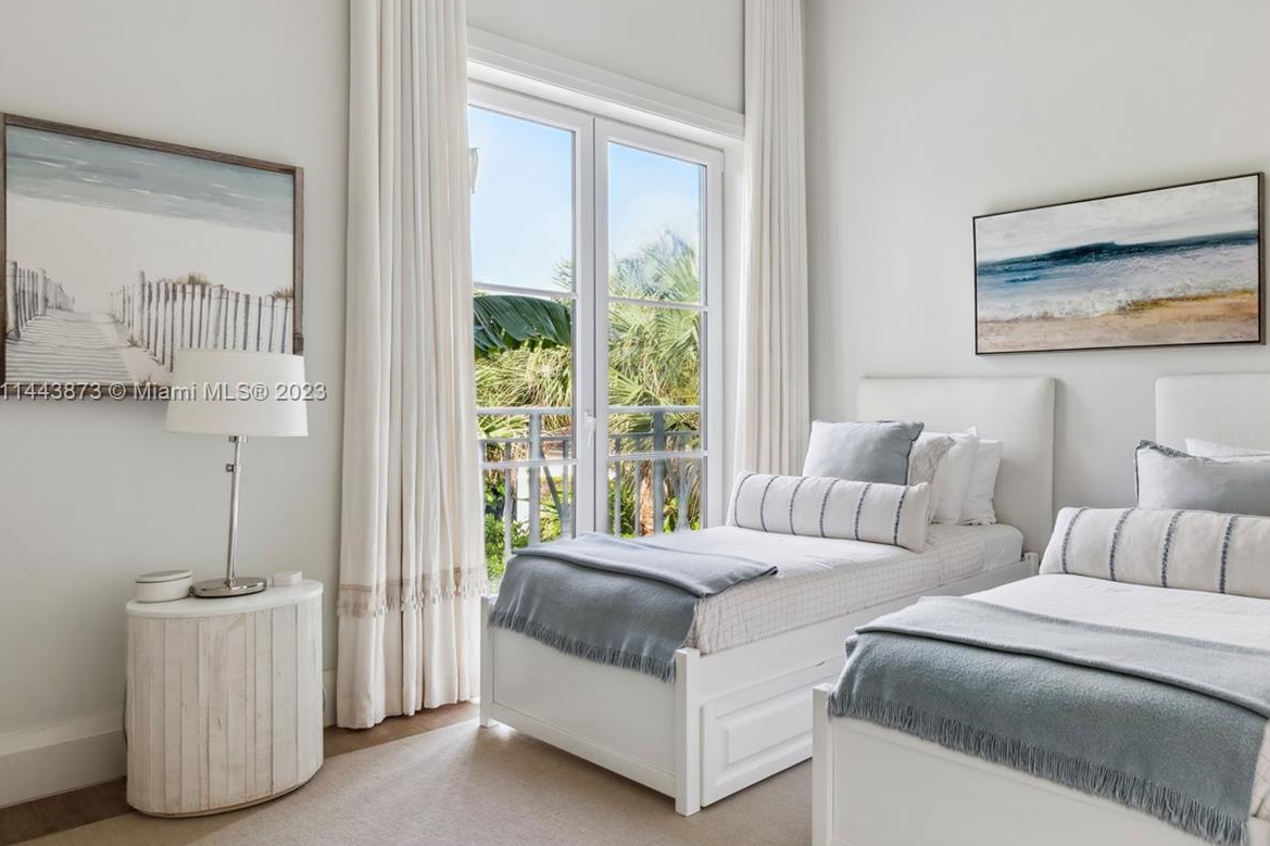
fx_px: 917
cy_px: 393
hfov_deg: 67.5
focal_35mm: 26
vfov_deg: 49.5
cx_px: 847
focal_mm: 19
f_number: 9
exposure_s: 1/30
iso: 400
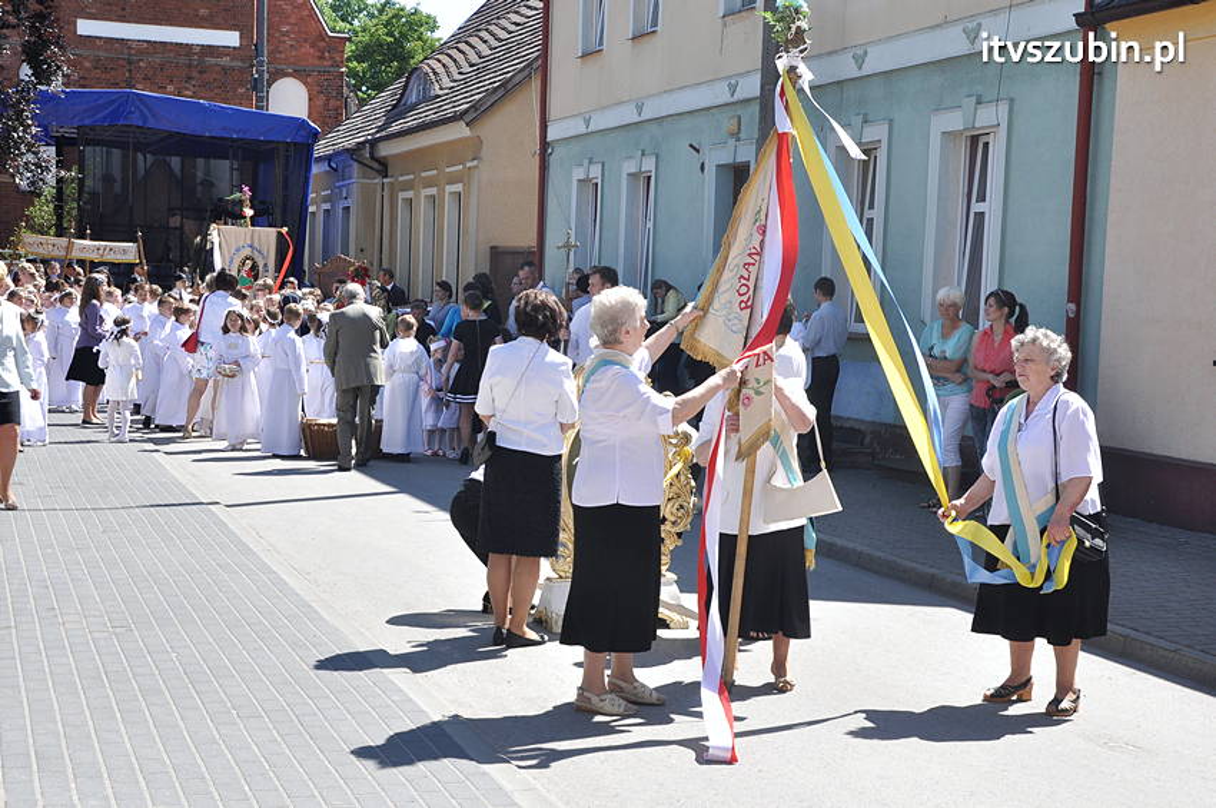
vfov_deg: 23.7
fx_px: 1923
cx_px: 608
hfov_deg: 35.1
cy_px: 404
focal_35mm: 57
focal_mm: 38
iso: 400
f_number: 10
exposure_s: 1/400
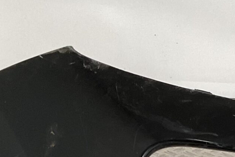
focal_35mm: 123
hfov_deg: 15.7
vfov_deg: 10.9
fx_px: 803
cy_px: 207
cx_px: 321
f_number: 1.8
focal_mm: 3
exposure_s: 1/50
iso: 50
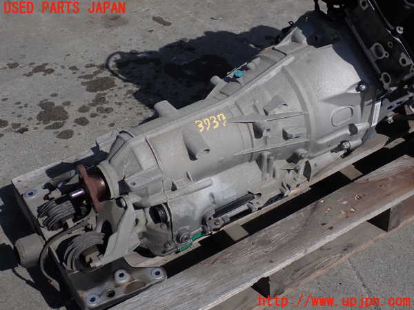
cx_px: 207
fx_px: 598
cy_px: 155
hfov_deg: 38.2
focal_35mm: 50
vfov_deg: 29.1
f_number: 3.2
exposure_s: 1/2000
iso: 100
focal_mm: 9.01
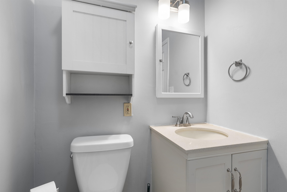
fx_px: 128
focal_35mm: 16
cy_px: 96
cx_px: 144
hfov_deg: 96.7
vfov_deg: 73.8
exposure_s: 1
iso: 100
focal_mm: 16
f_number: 8
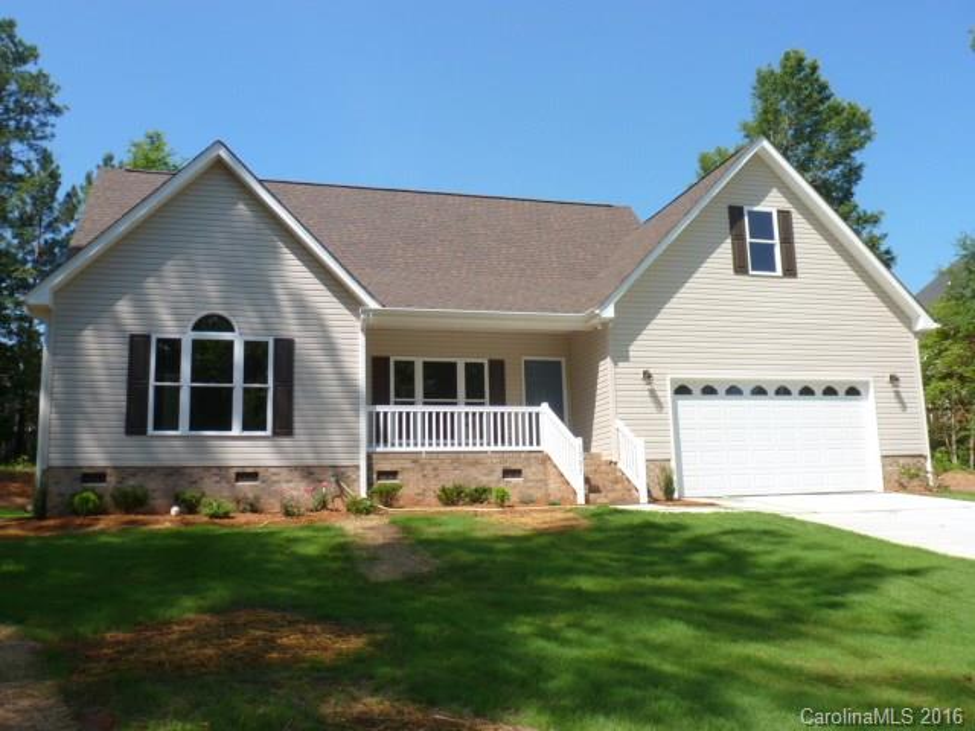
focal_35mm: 30
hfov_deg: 60.0
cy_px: 366
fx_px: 845
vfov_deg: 46.8
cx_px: 488
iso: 100
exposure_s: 1/640
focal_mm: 5.4
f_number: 3.5
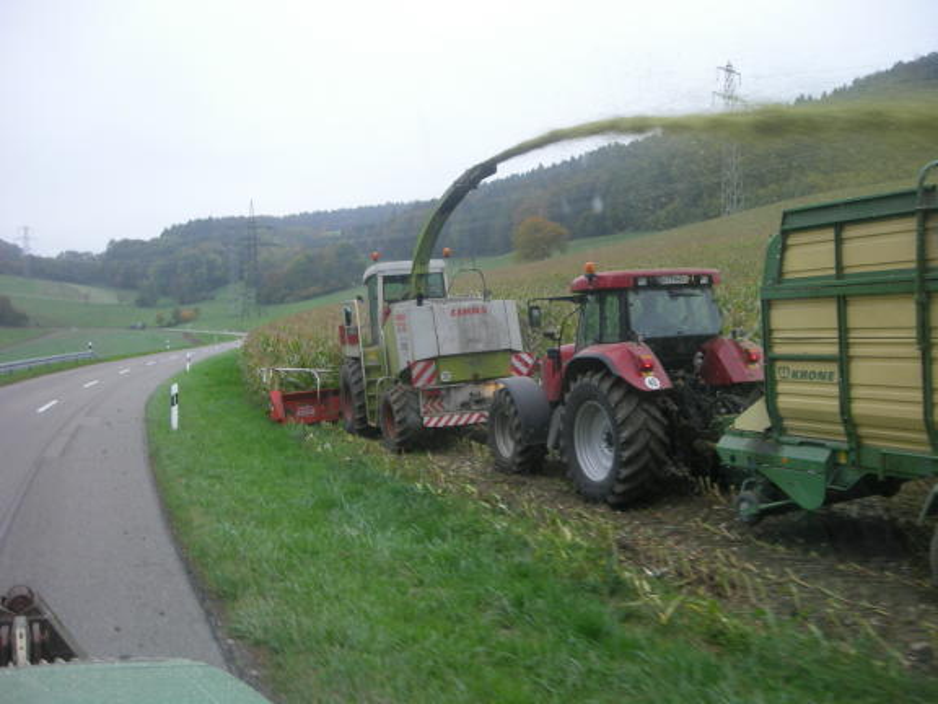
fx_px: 948
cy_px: 352
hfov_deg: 52.6
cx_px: 469
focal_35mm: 35
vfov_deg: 40.7
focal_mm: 5.7
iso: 55
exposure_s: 1/51
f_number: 2.8
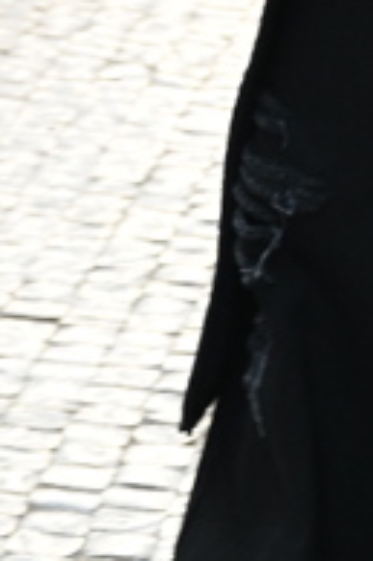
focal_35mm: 283
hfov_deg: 4.8
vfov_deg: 7.2
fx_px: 4406
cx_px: 367
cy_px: -210
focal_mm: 53
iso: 2000
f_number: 4.5
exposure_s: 1/160
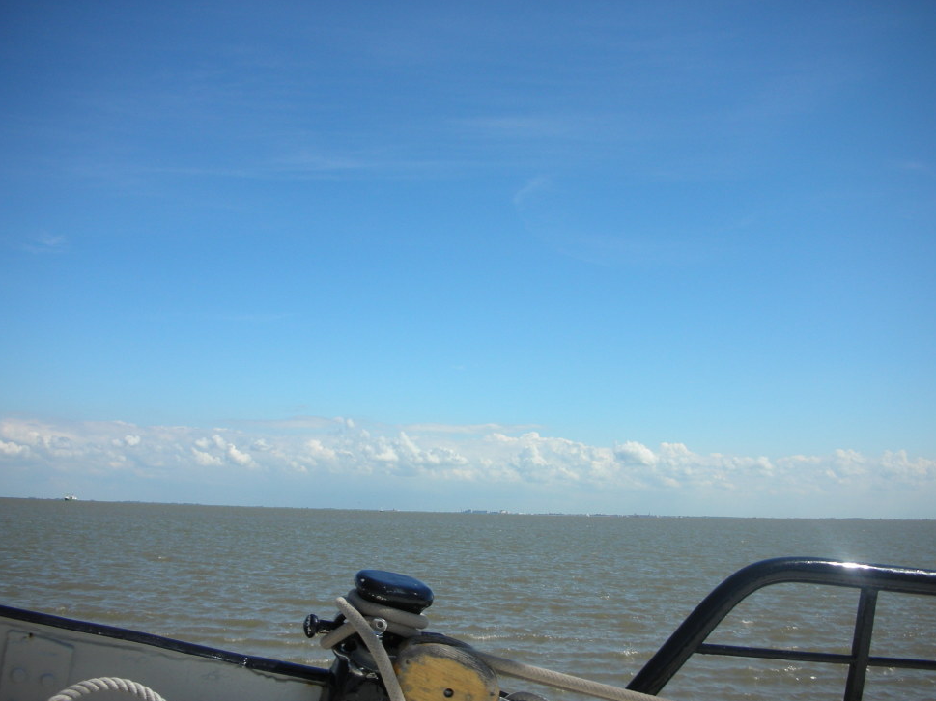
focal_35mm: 37
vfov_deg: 38.6
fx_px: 1000
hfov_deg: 50.1
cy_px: 368
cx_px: 455
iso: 50
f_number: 8.5
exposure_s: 1/127
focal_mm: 5.8
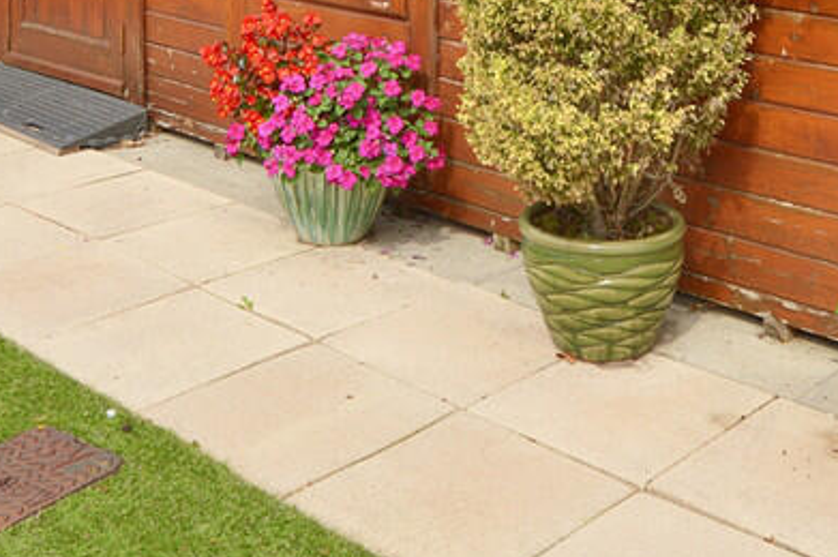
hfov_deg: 35.9
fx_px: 1279
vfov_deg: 22.8
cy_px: -91
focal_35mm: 55
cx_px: 570
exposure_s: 1/250
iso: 200
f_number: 8
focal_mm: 14
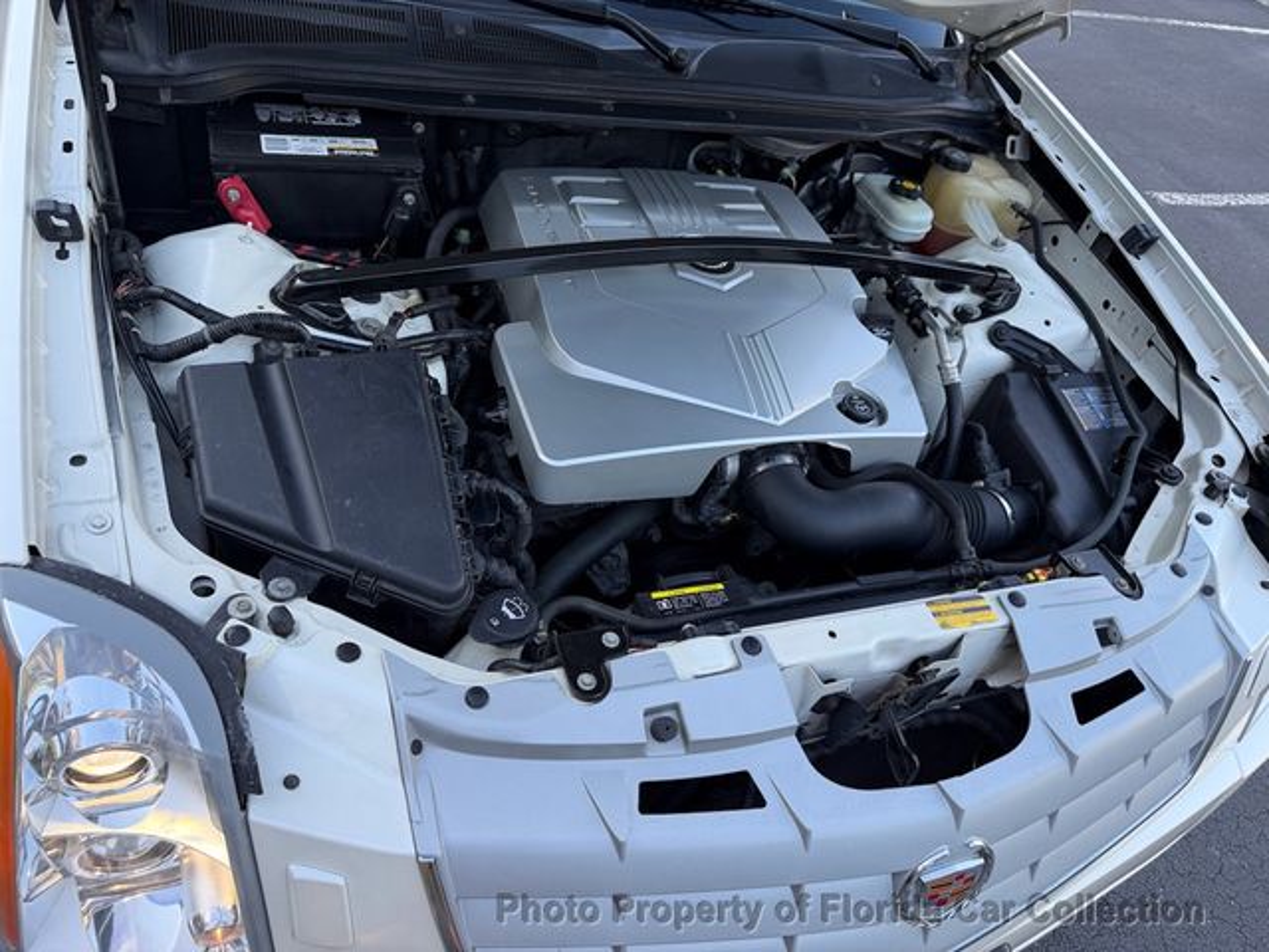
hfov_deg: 71.6
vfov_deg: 56.8
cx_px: 634
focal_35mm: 24
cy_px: 476
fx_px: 880
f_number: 1.78
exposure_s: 1/251
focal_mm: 6.76
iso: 64
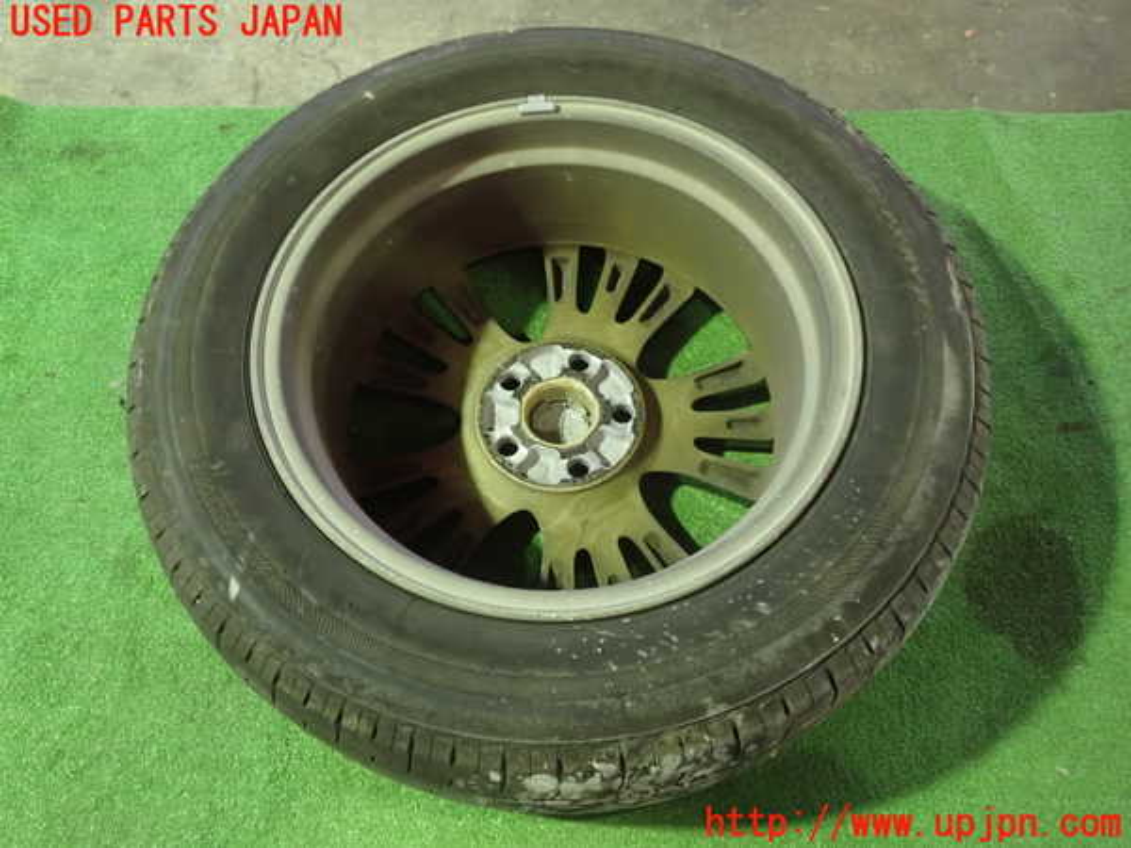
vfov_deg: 46.8
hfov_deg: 60.0
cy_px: 424
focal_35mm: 30
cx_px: 566
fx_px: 980
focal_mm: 5.4
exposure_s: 1/25
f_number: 2.3
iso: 800
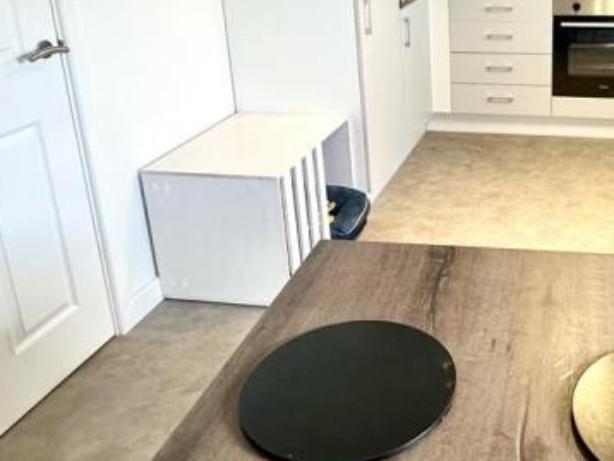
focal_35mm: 40
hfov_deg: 44.7
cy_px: 118
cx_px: 482
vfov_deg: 35.3
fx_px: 710
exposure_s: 1/50
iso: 160
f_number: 2.2
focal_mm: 2.22
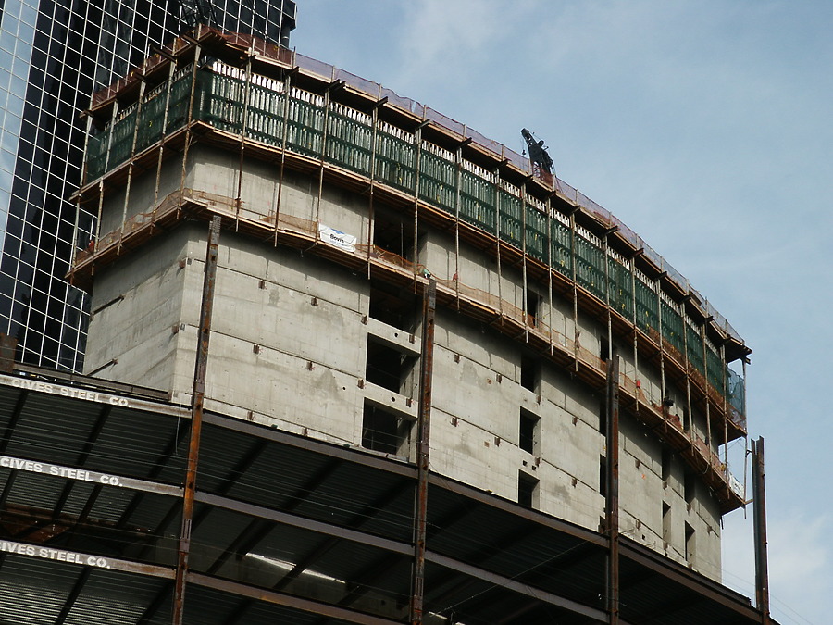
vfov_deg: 13.2
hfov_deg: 17.6
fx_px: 2695
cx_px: 416
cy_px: 312
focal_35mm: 112
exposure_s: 1/180
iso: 64
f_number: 8
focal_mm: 22.92
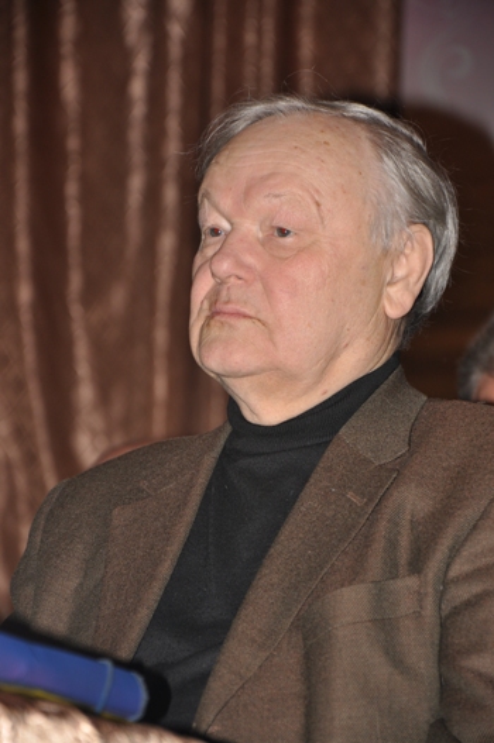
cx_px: 247
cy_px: 372
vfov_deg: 13.1
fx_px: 3250
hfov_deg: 8.7
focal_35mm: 158
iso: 200
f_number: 5.6
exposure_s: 1/100
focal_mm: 105
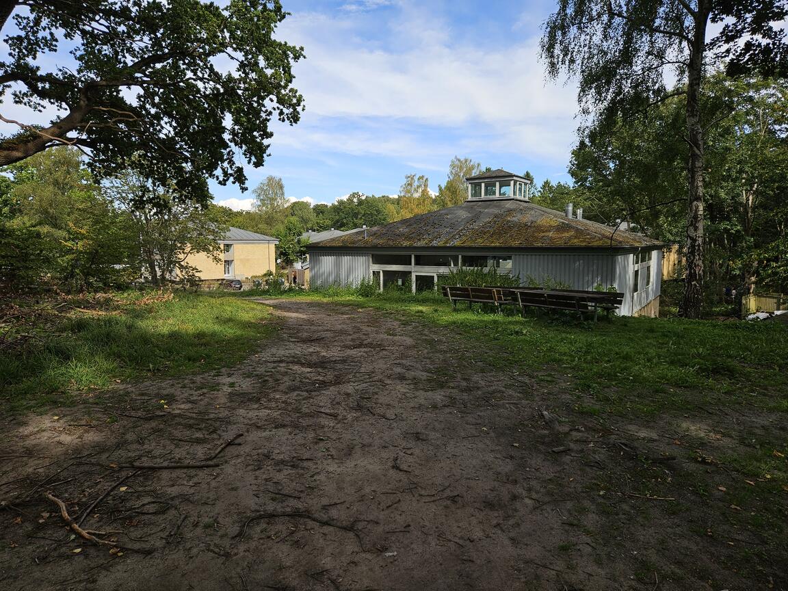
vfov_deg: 58.9
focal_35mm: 23
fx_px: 524
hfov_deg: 73.9
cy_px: 296
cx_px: 394
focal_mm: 5.4
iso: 25
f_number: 1.8
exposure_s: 1/1139
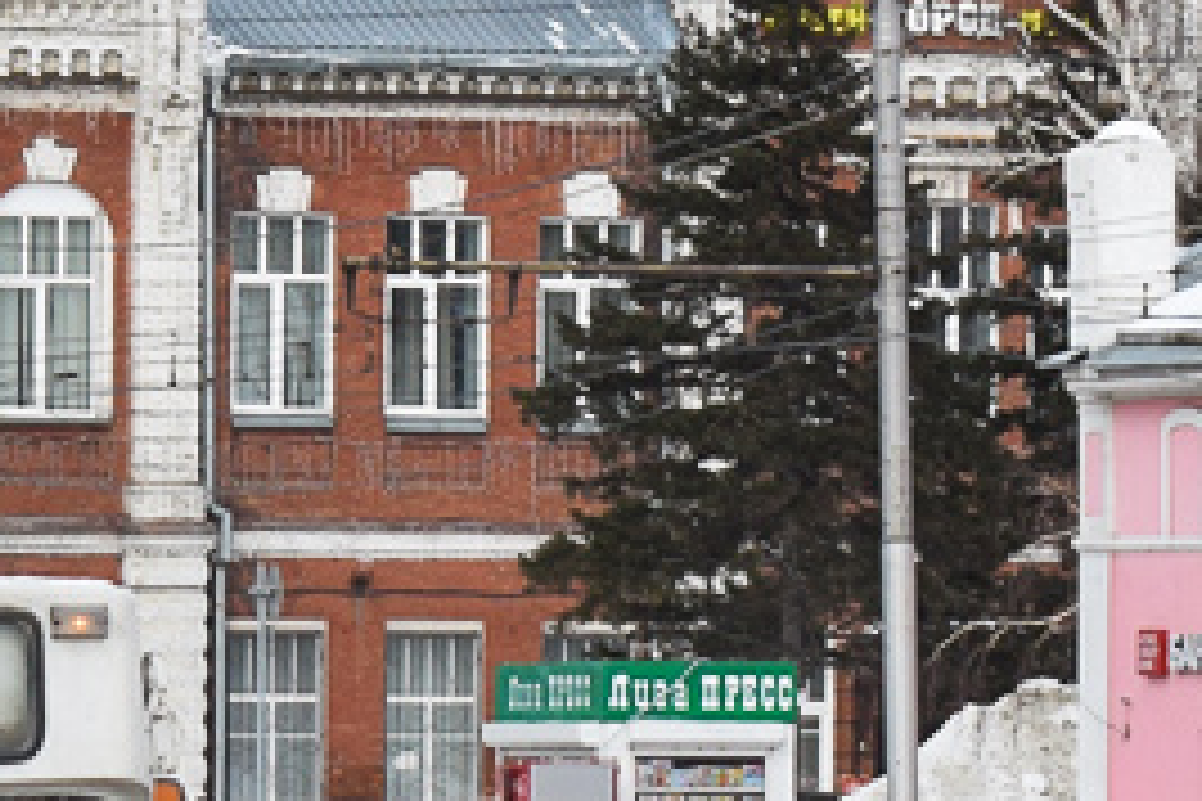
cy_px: 626
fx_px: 12395
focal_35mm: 371
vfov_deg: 3.7
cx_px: -707
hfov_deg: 5.5
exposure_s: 1/500
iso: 200
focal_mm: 55
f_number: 5.6
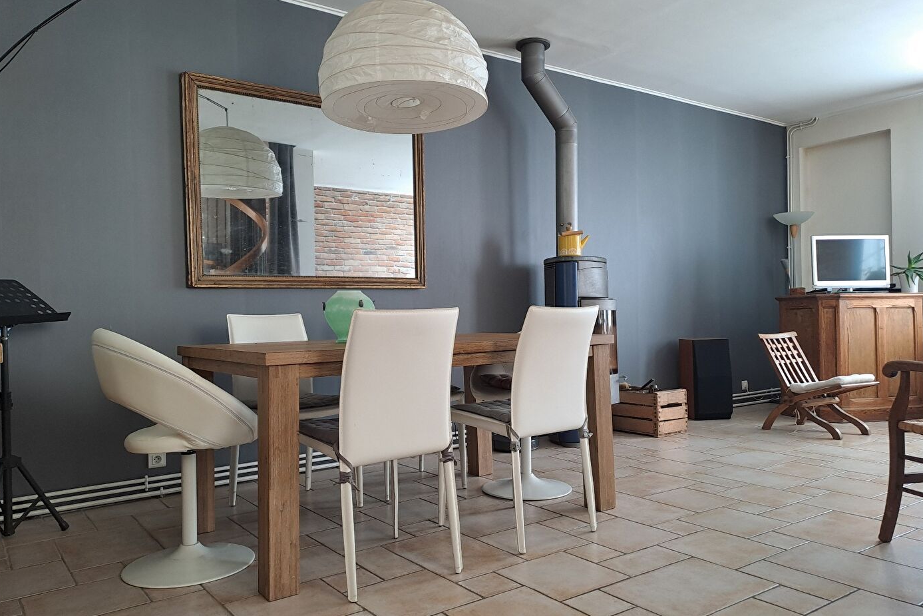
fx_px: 692
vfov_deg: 47.9
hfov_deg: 67.4
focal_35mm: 27
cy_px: 316
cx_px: 460
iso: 64
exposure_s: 1/50
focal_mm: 4.65
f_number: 1.8
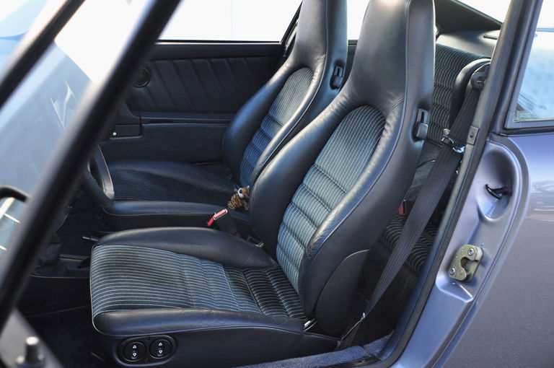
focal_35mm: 39
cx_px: 277
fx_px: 599
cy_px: 184
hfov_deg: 49.6
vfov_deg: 34.1
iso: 500
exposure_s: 1/80
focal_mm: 26
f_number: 4.5
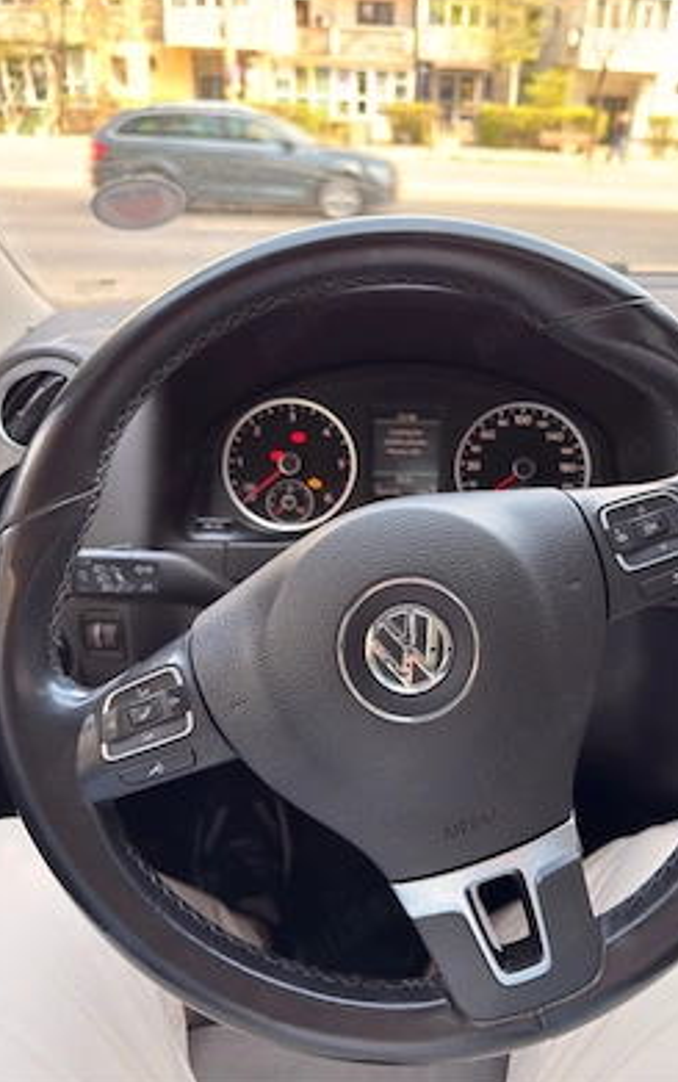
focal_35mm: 26
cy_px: 537
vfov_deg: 70.4
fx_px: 767
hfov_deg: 47.4
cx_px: 401
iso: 80
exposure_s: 1/132
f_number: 1.78
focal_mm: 6.76
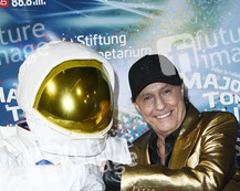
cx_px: 113
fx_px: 638
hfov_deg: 21.3
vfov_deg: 16.5
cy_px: 215
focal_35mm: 90
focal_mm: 52
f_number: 5.6
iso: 640
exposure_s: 1/160
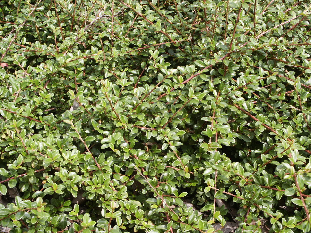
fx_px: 467
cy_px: 116
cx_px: 156
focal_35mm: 52
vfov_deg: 28.0
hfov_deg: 36.8
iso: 64
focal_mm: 10.79
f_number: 8
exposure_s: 1/60
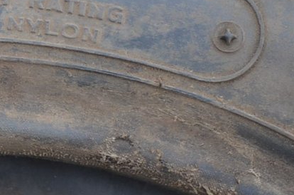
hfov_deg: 13.6
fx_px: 1214
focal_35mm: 149
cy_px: -27
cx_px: 1
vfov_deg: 9.1
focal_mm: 24
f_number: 4.5
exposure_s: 1/80
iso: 400
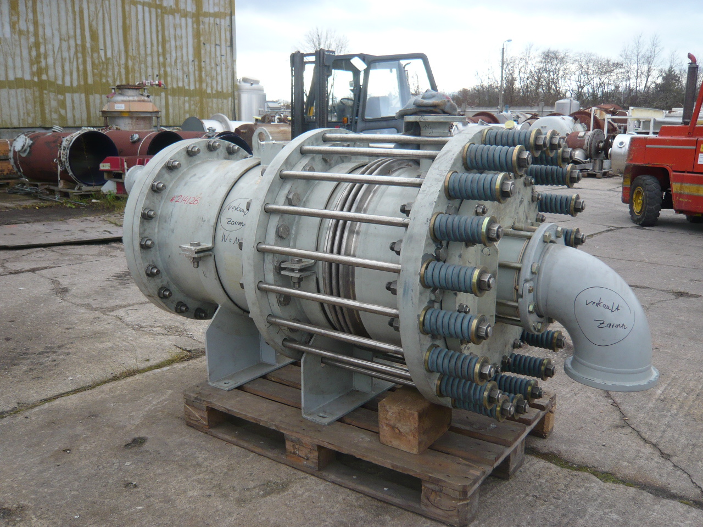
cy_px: 264
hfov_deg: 60.0
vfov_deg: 46.8
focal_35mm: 30
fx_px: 609
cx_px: 352
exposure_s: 1/125
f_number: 2.8
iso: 100
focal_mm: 4.6
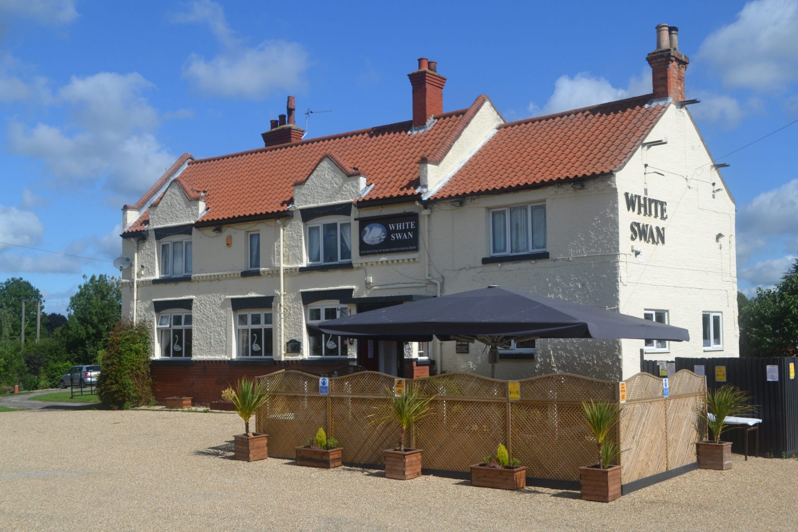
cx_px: 418
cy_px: 267
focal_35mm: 41
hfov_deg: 47.4
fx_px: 909
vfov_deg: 32.6
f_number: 8
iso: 100
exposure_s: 1/250
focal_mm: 26
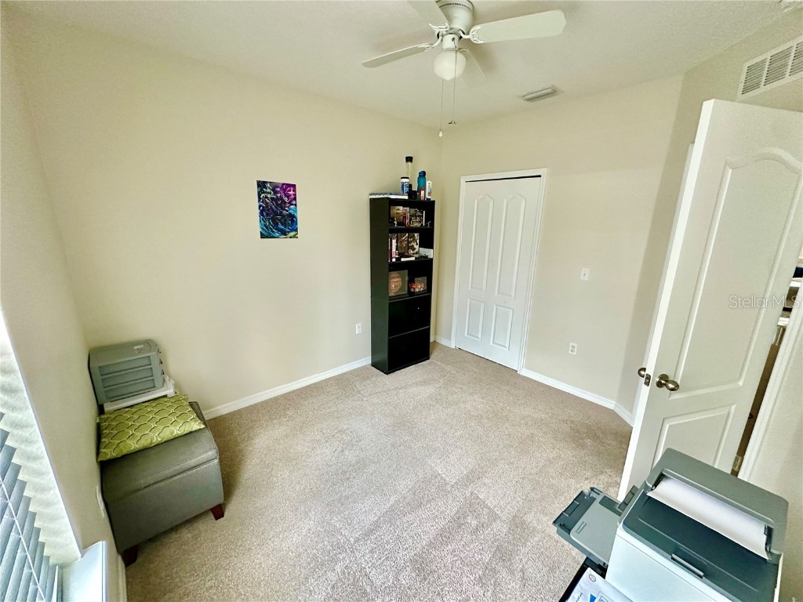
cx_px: 402
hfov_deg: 102.1
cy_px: 301
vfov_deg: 85.7
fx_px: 325
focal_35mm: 14
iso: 500
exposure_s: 1/60
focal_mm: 2.22
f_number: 2.2
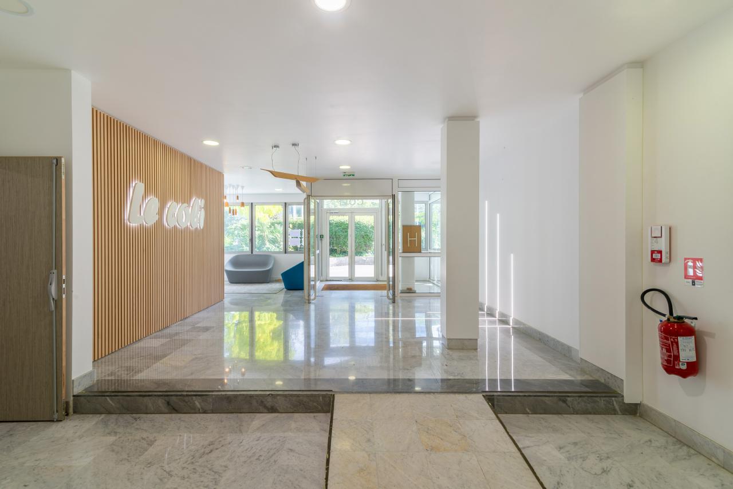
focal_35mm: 16
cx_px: 366
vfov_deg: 73.8
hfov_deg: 96.7
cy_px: 244
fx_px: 326
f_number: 13
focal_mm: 16
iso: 100
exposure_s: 1/40
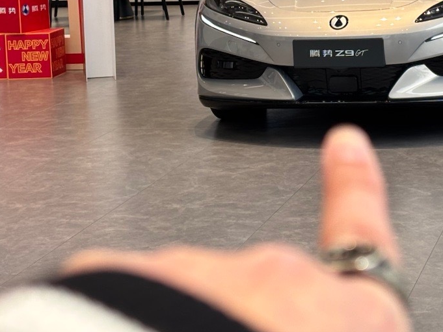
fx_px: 1408
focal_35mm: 110
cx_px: 300
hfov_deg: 17.8
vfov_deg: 13.3
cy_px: 18
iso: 25
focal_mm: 5.96
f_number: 1.6
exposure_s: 1/121
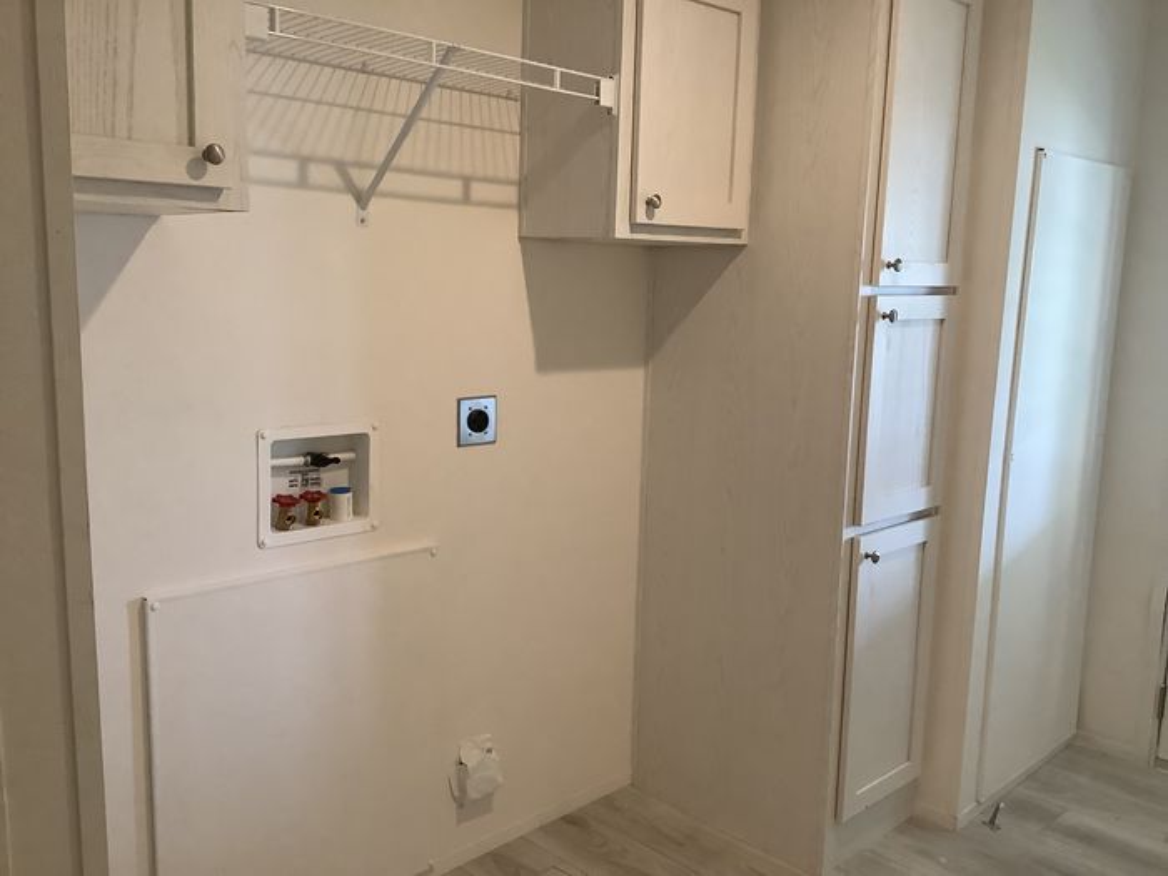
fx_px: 1046
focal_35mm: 31
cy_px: 438
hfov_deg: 58.4
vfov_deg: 45.4
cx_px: 584
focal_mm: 3.3
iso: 160
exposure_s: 1/60
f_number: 2.4
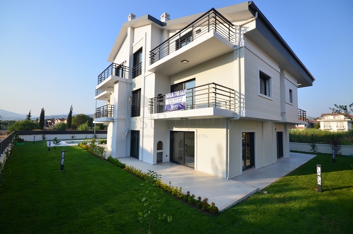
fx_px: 147
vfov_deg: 77.1
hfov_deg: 100.5
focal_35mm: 15
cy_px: 117
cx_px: 176
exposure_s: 1/250
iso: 280
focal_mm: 10
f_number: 10
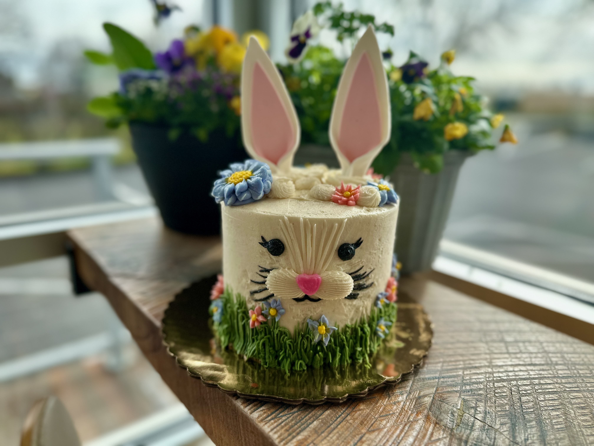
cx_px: 297
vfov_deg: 56.8
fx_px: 412
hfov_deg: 71.6
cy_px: 223
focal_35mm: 24
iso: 80
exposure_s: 1/887
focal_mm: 6.86
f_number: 1.78
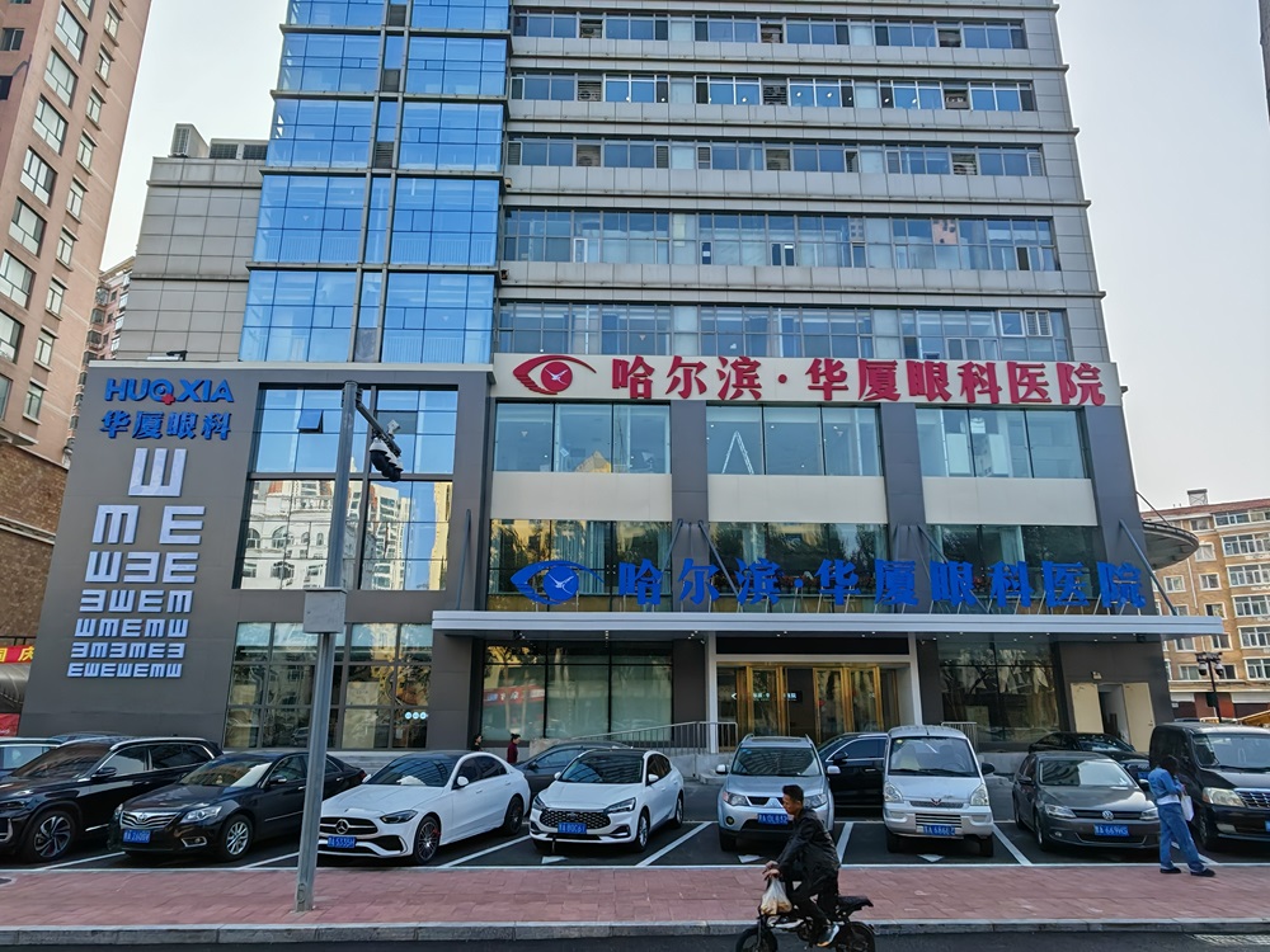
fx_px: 807
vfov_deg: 61.1
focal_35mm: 22
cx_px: 635
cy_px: 476
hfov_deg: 76.4
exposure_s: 1/600
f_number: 2
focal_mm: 1.82
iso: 50
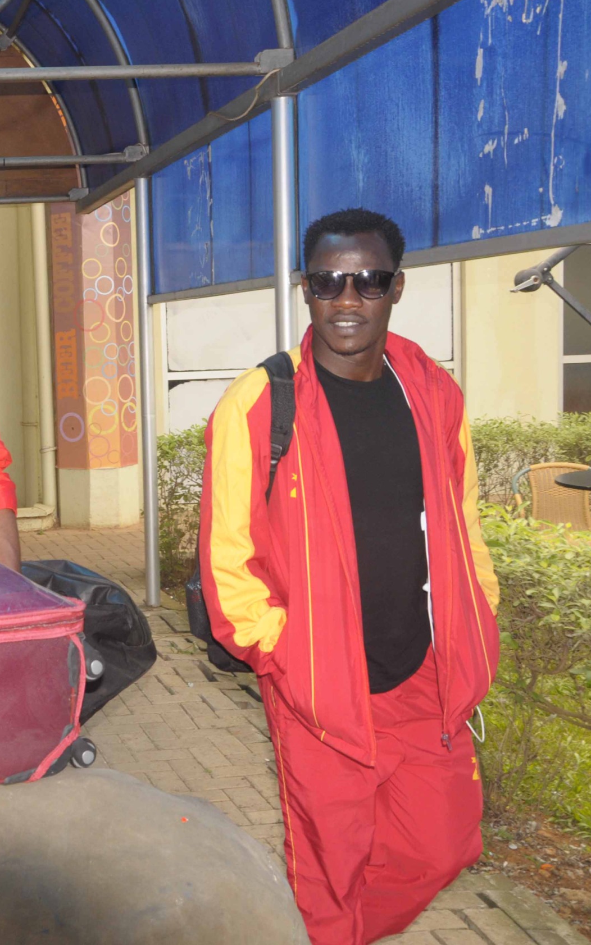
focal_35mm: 49
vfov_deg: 41.2
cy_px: 474
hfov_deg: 24.4
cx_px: -86
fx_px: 1257
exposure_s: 1/200
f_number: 8
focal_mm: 21
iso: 500
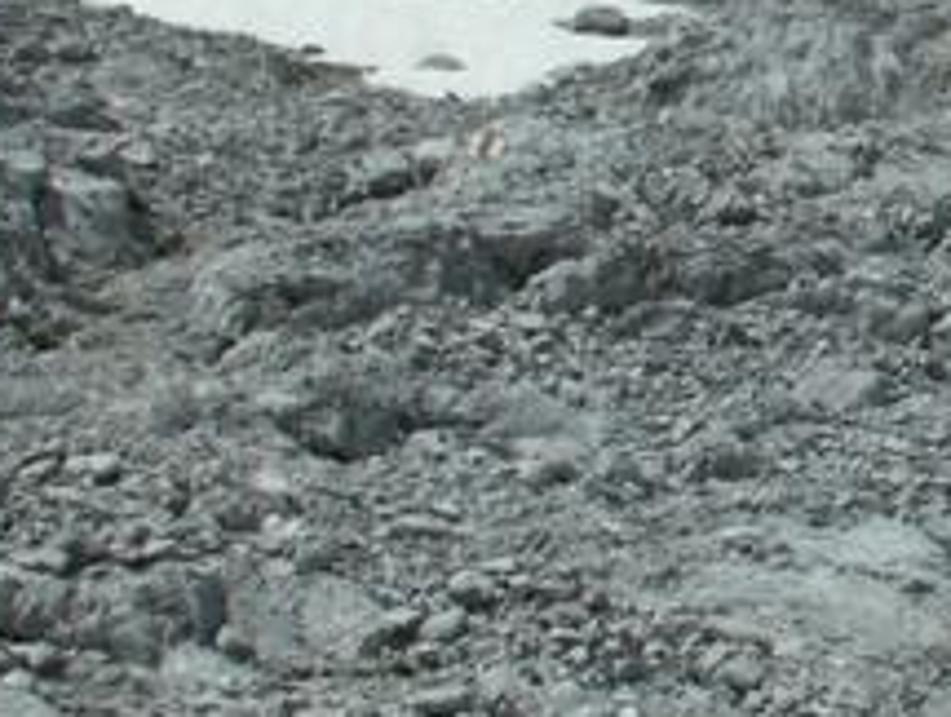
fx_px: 2862
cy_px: 159
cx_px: 1283
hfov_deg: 17.5
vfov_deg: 14.2
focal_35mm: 104
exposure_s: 1/400
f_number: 8
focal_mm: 5.86
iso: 50
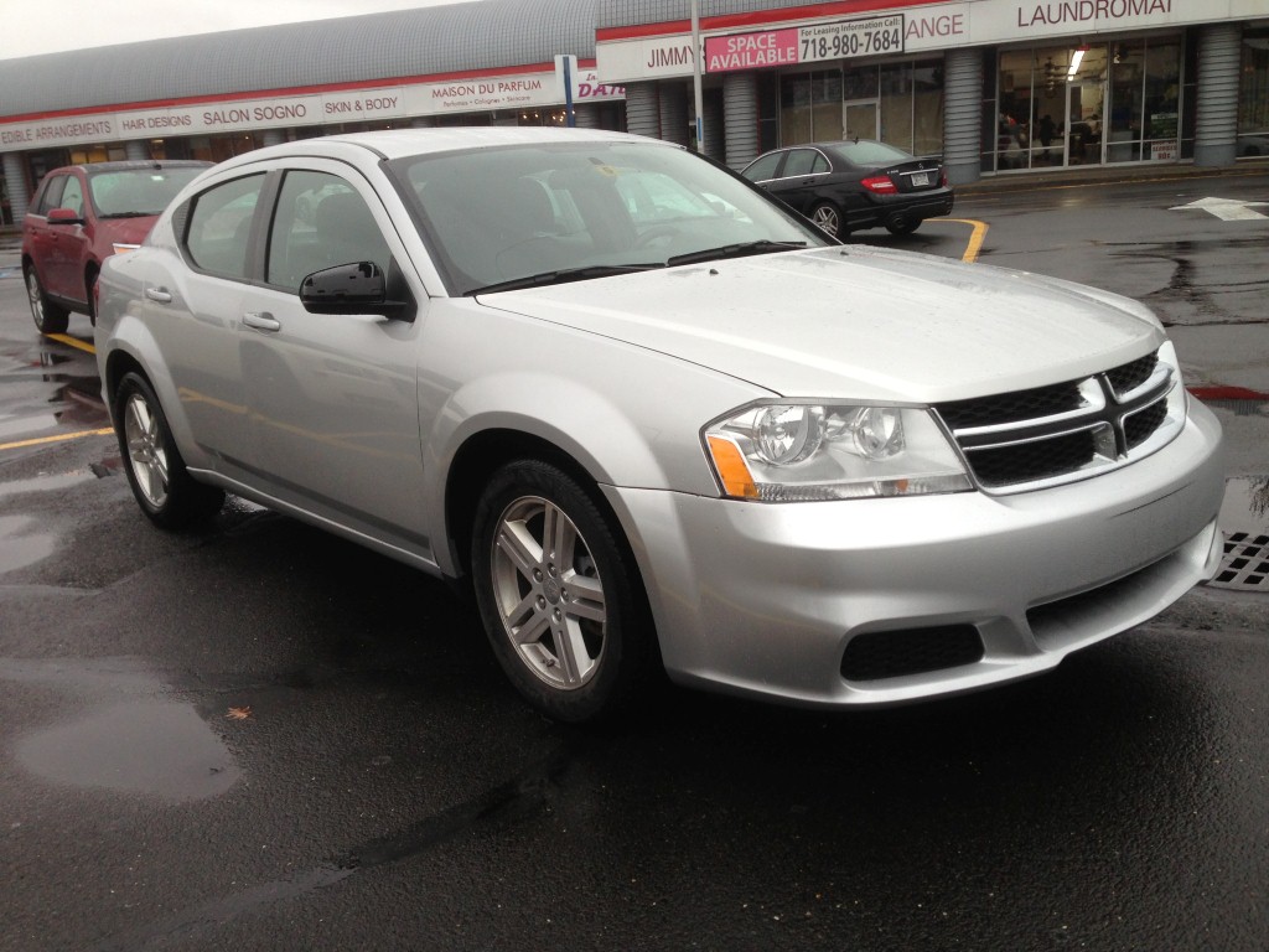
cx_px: 634
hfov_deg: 55.4
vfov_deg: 42.9
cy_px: 476
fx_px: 1210
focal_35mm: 33
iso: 50
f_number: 2.4
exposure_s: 1/120
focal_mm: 4.13
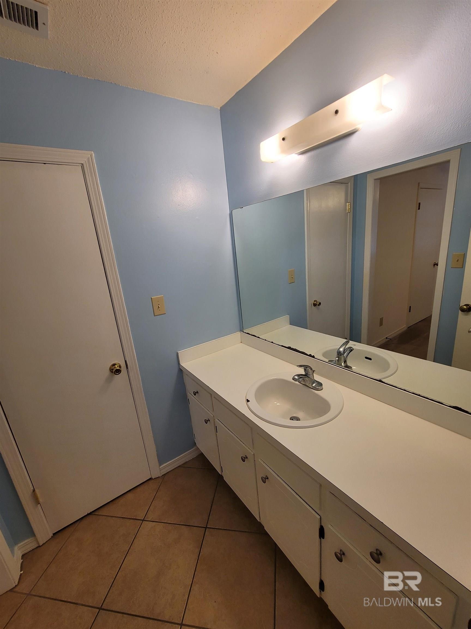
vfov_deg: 106.2
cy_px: 314
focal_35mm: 13
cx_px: 236
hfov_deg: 89.9
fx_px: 236
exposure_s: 1/60
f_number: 2.2
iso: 125
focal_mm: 2.2
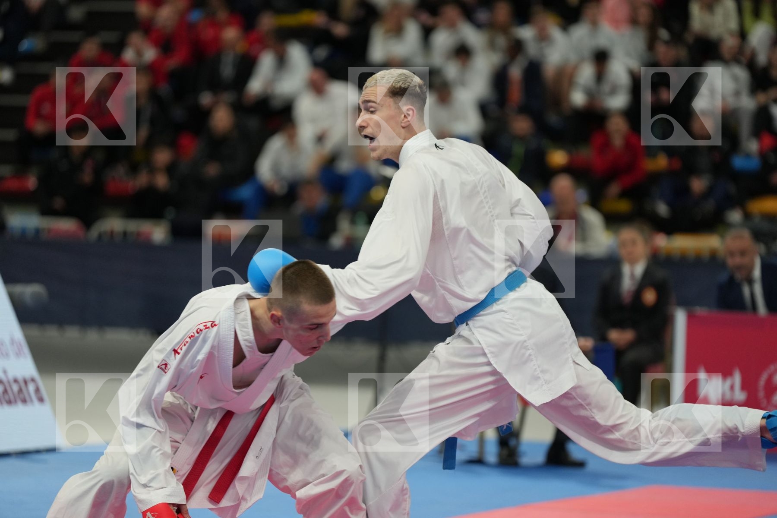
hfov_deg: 11.5
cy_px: 259
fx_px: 3842
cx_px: 388
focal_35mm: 178
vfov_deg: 7.7
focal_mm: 178
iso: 1600
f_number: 2.8
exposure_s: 1/1000
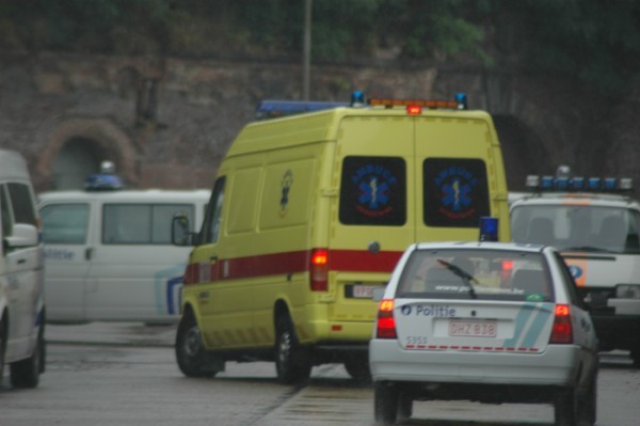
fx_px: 7993
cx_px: 320
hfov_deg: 4.6
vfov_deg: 3.0
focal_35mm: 450
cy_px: 213
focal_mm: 300
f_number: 5.6
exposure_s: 1/200
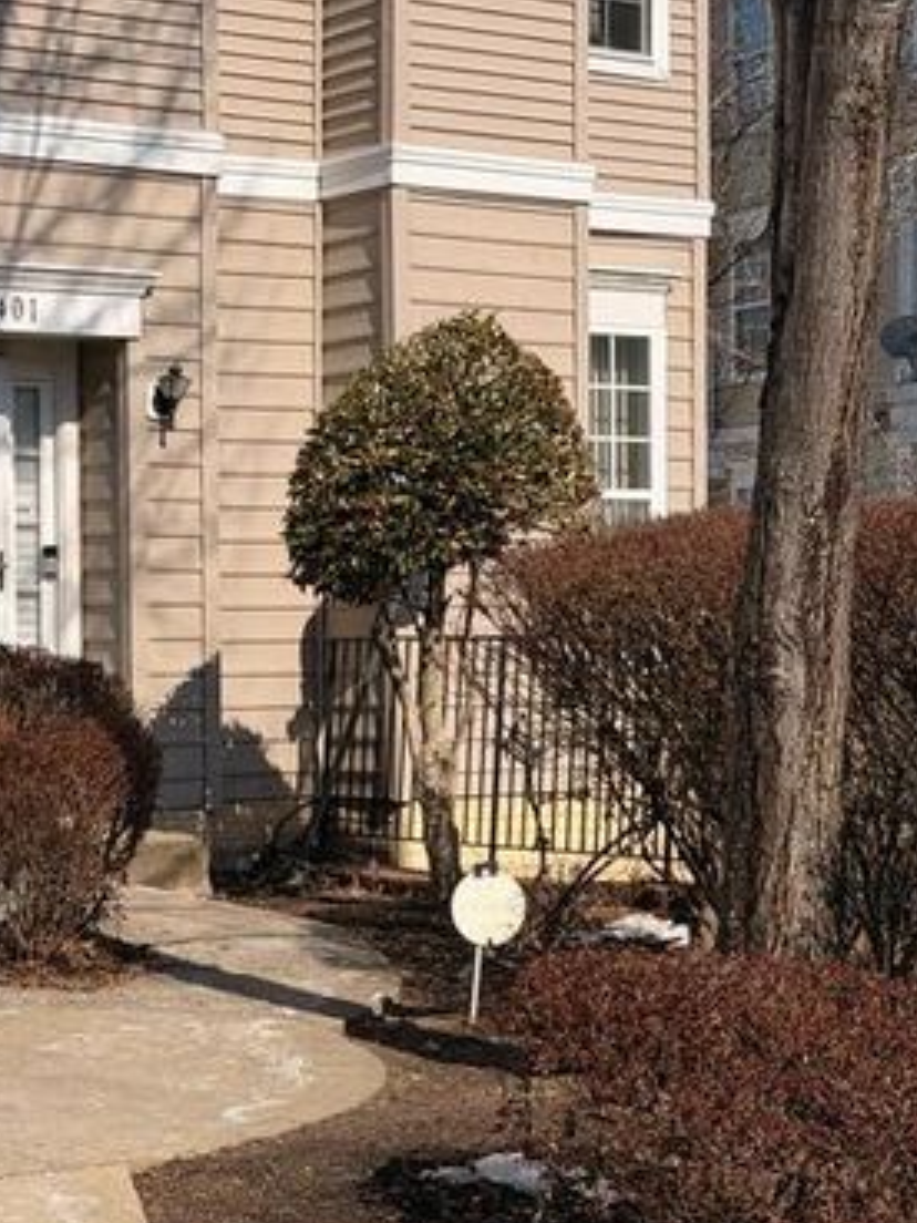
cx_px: 223
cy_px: 680
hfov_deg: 16.9
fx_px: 3073
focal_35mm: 87
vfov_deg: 22.5
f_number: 1.78
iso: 64
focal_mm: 6.76
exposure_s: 1/8772
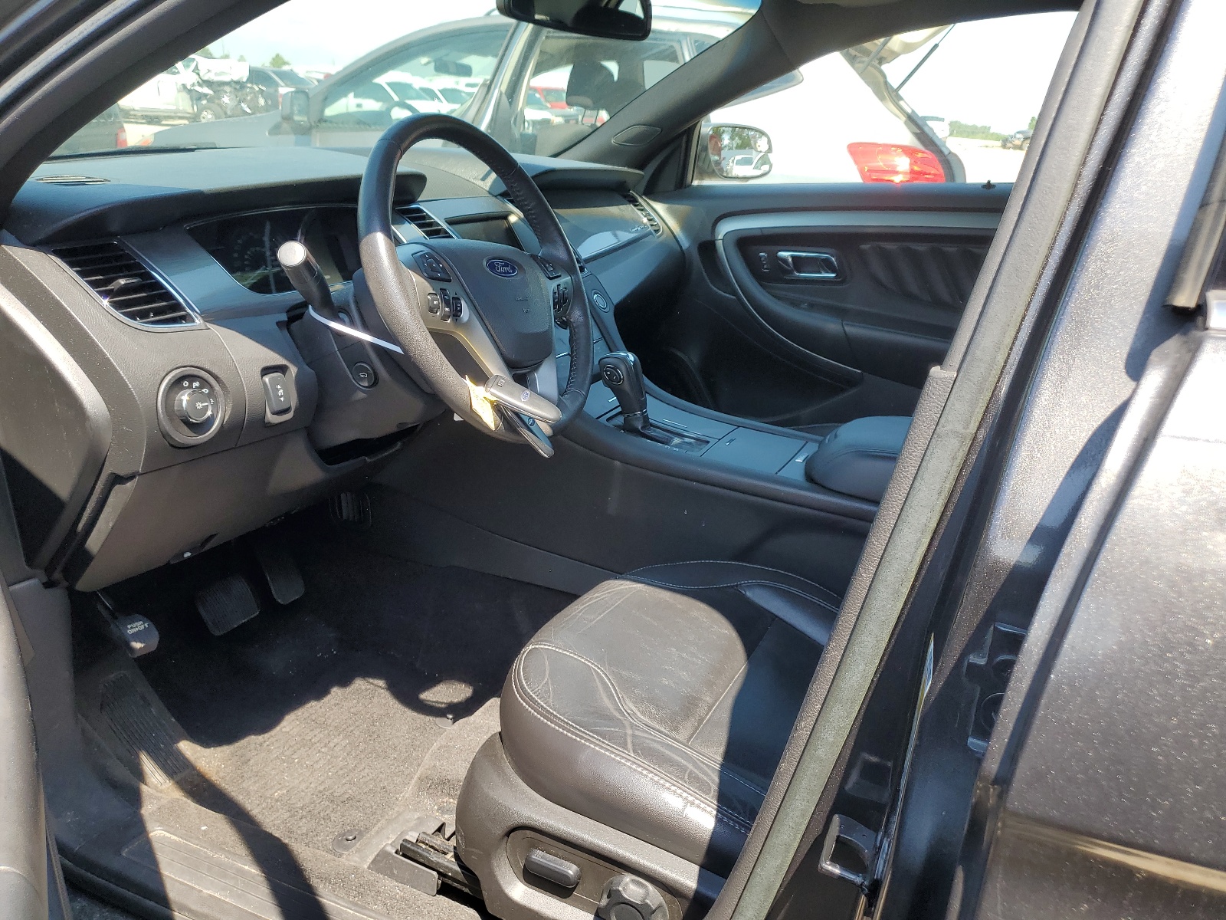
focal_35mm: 26
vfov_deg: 53.1
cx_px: 613
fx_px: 921
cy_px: 460
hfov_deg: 67.3
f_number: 1.5
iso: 50
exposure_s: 1/588
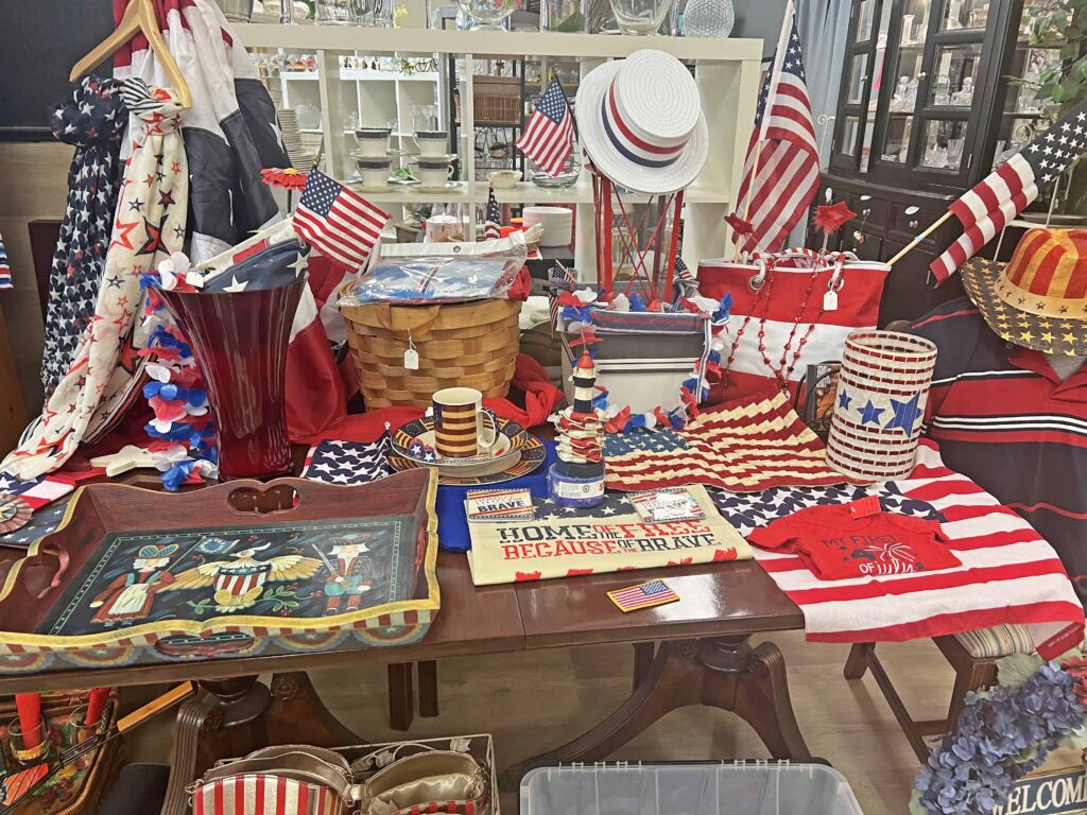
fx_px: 816
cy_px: 408
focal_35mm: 26
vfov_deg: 53.1
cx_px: 544
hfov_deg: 67.3
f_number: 1.5
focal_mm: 5.7
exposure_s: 1/60
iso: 125
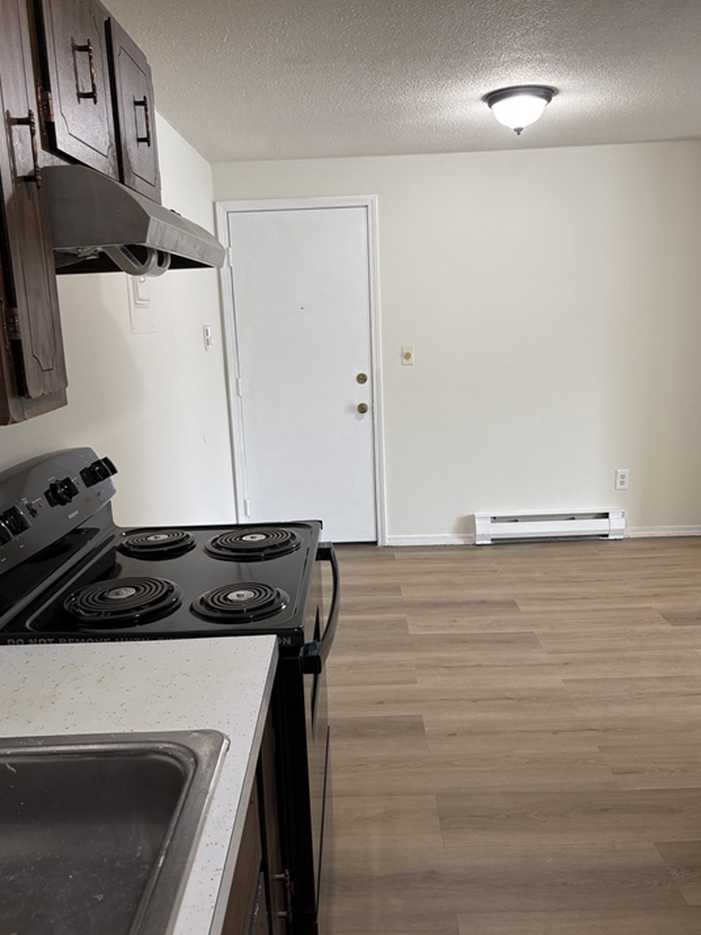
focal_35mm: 28
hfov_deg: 49.8
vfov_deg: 63.4
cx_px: 350
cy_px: 466
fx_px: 756
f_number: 1.6
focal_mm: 5.96
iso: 125
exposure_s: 1/60
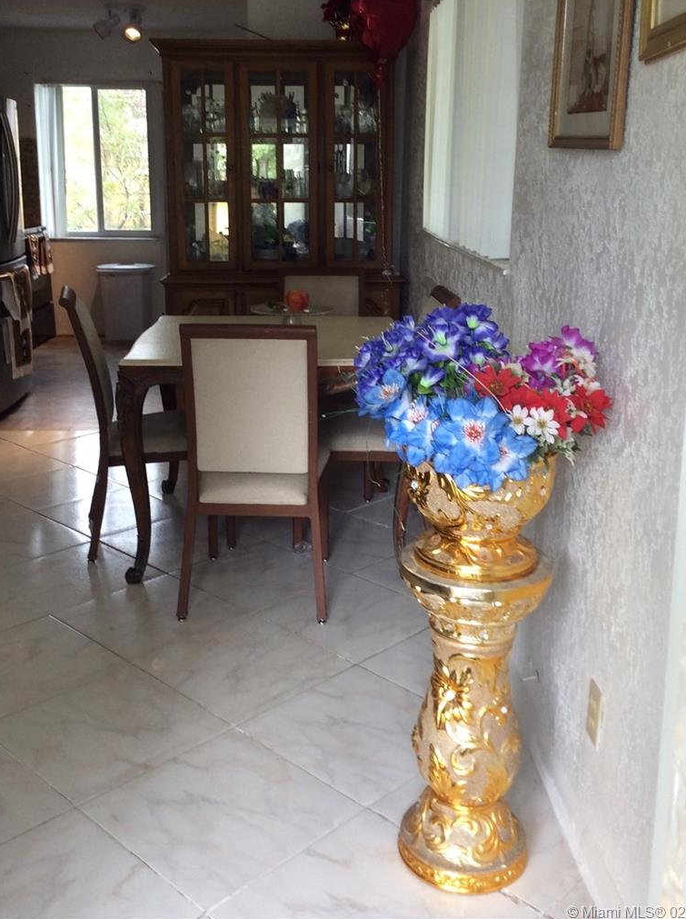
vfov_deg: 48.8
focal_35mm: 38
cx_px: 323
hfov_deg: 37.6
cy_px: 377
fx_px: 1007
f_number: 2.4
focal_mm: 3.3
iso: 32
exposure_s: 1/60
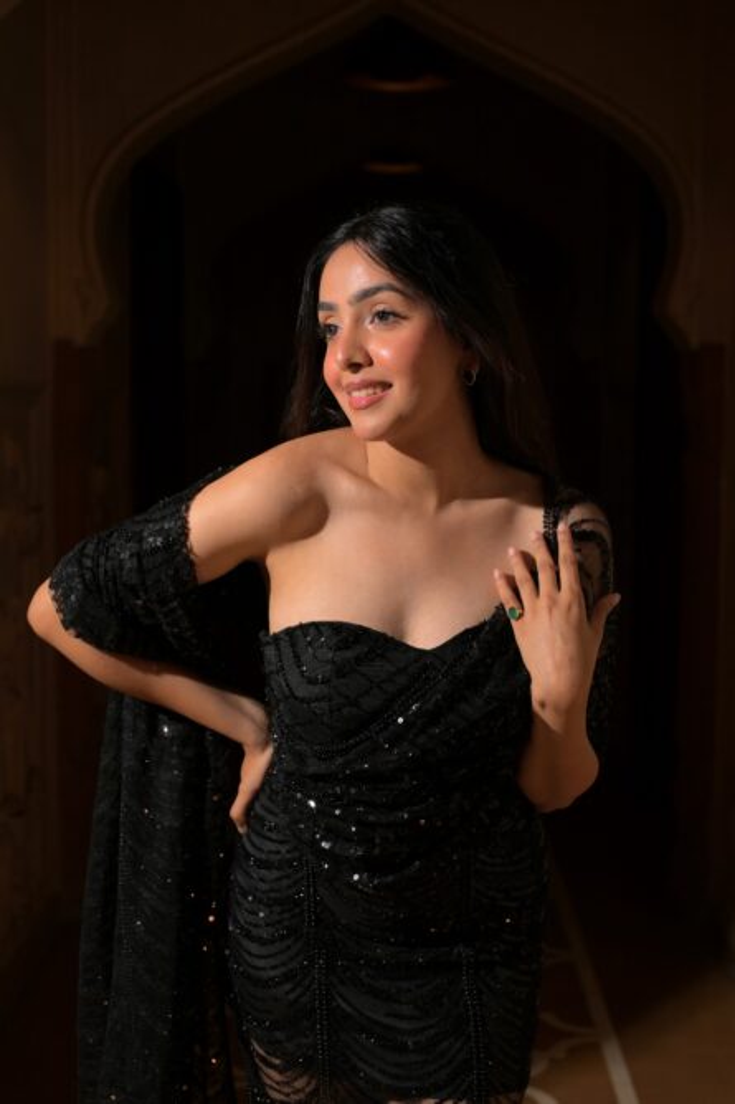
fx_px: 1532
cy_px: 552
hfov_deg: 27.0
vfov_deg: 39.6
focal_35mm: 50
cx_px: 368
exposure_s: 1/200
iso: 250
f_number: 5
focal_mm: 50
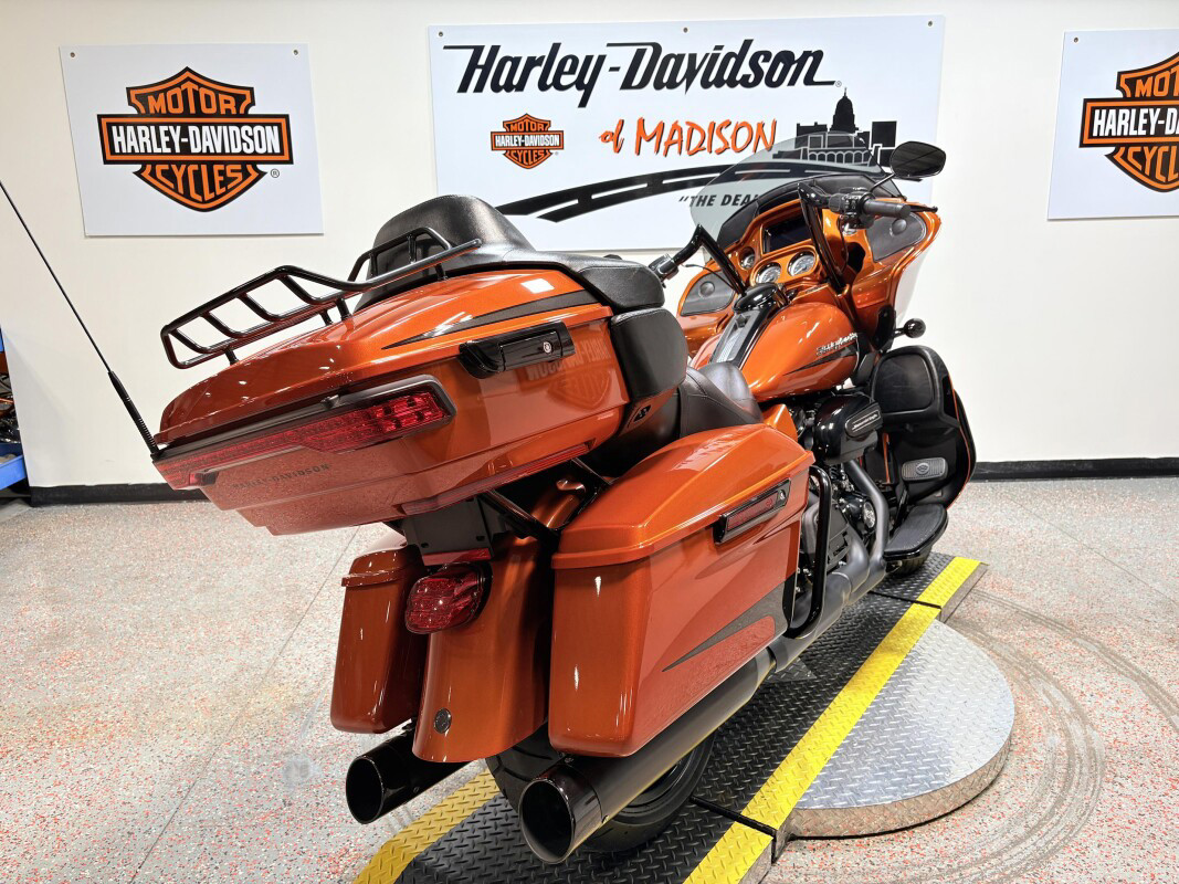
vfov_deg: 53.1
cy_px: 442
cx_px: 590
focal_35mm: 26
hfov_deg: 67.3
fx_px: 885
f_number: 1.6
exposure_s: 1/120
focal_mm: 5.96
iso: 64
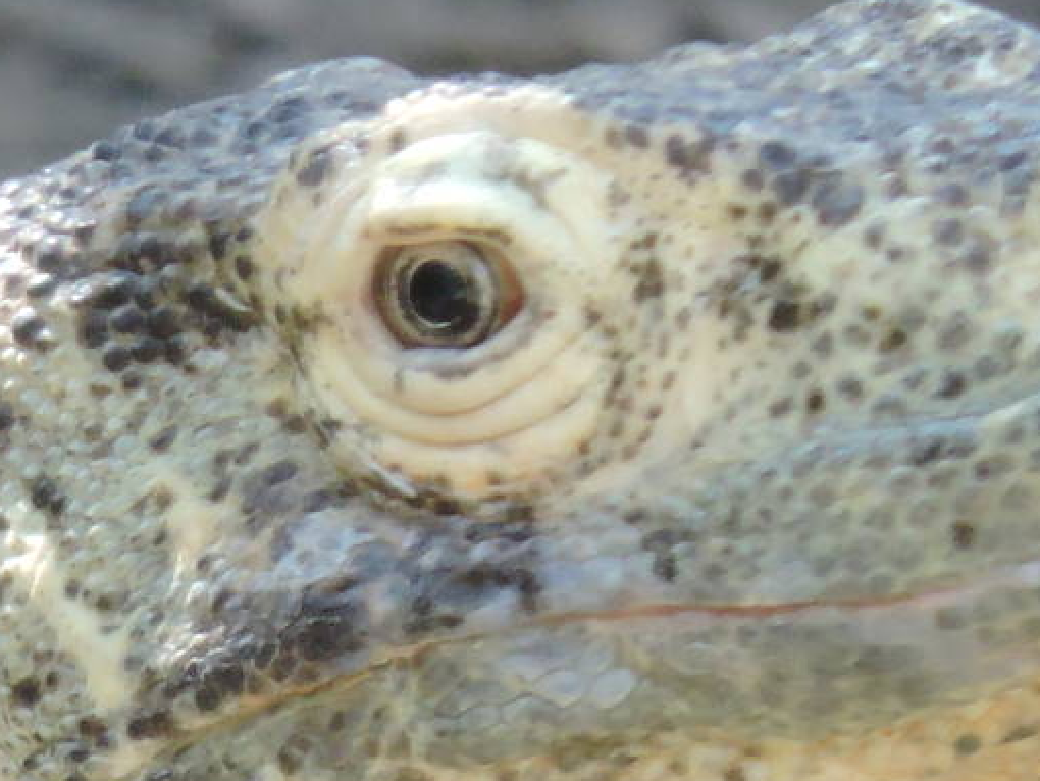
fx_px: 84854
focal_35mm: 2823
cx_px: 336
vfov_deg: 0.5
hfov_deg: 0.7
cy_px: 903
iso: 560
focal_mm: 160.5
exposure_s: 1/125
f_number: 5.5
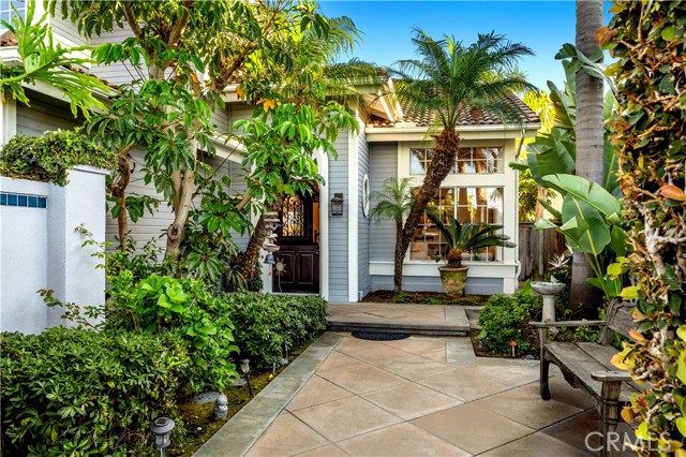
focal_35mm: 24
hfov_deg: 73.8
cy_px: 228
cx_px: 343
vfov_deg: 53.1
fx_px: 457
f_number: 9
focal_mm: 24
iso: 125
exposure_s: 1/10
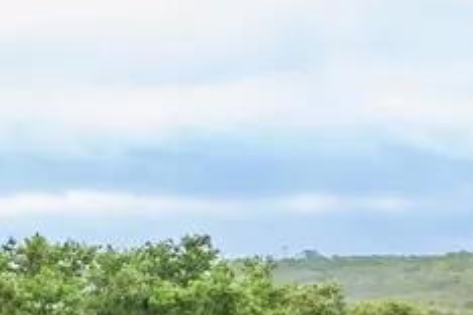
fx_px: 1753
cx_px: -551
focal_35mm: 133
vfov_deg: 10.1
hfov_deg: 12.8
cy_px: 422
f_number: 4
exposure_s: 1/250
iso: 320
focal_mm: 19.5
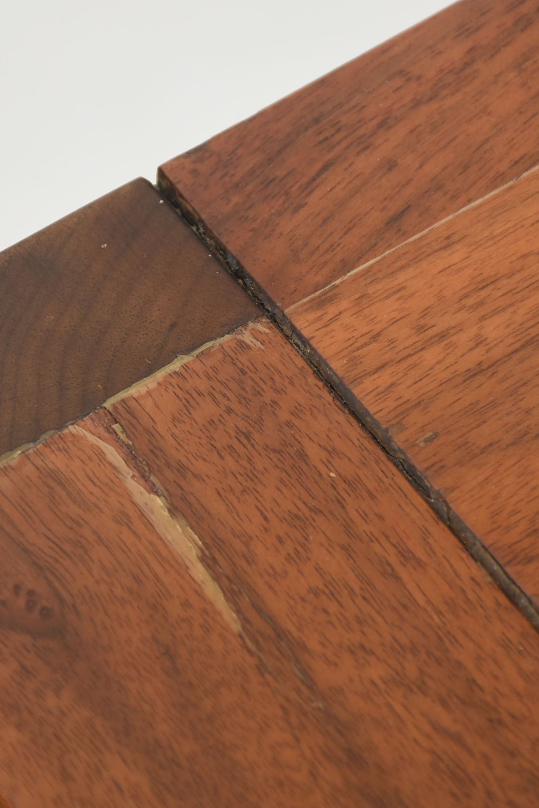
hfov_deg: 4.4
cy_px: 404
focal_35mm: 315
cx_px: 239
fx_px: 7073
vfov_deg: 6.5
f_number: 8
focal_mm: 140
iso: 200
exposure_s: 1/160
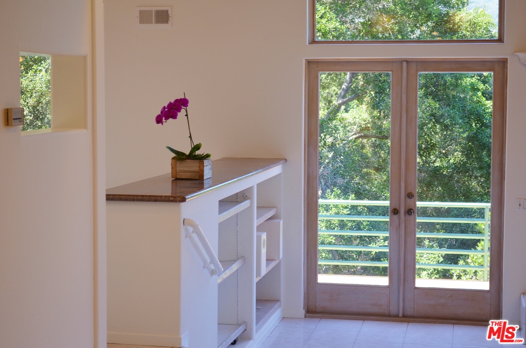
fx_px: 1006
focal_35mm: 69
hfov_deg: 29.3
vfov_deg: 19.6
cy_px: 174
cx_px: 263
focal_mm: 46
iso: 400
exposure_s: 1/125
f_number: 5.6
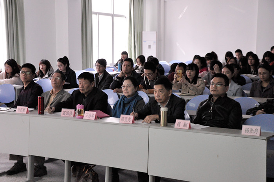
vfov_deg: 20.1
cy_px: 91
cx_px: 137
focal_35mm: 68
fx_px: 513
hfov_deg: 29.9
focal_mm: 45
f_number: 4.8
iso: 3200
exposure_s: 1/60
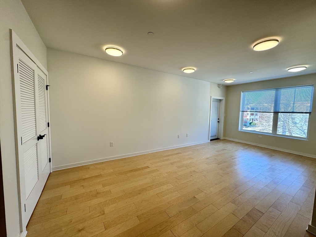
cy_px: 118
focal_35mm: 14
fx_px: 128
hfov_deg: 102.1
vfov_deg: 85.7
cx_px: 158
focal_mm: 2.22
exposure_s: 1/120
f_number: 2.2
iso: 64
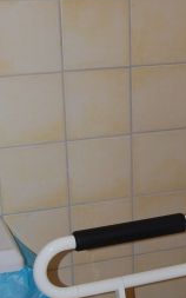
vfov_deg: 23.3
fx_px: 706
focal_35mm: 87
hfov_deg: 14.8
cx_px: 181
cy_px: 253
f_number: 3.5
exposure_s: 1/60
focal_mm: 18
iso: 400
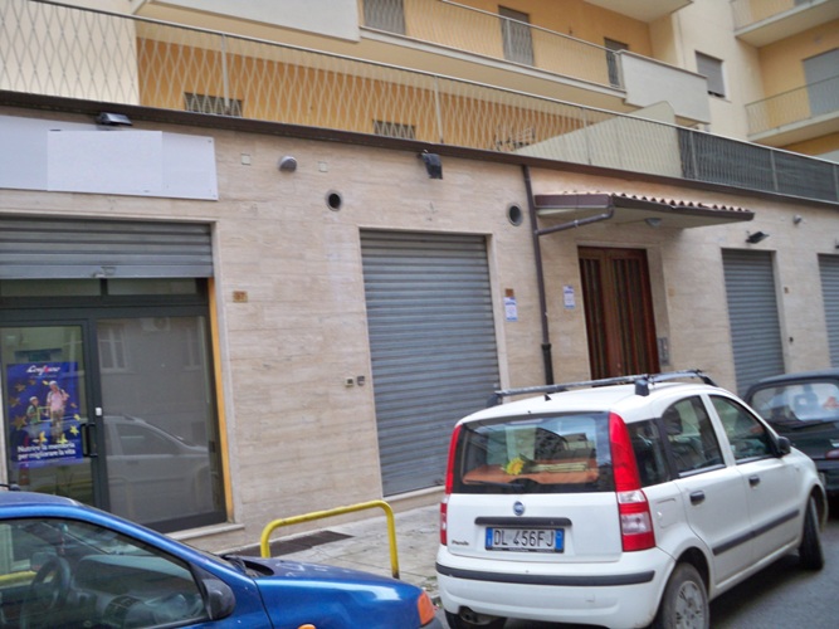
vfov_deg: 40.7
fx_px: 848
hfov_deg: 52.6
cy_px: 314
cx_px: 420
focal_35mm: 35
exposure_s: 1/60
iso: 125
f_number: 3.1
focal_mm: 6.3
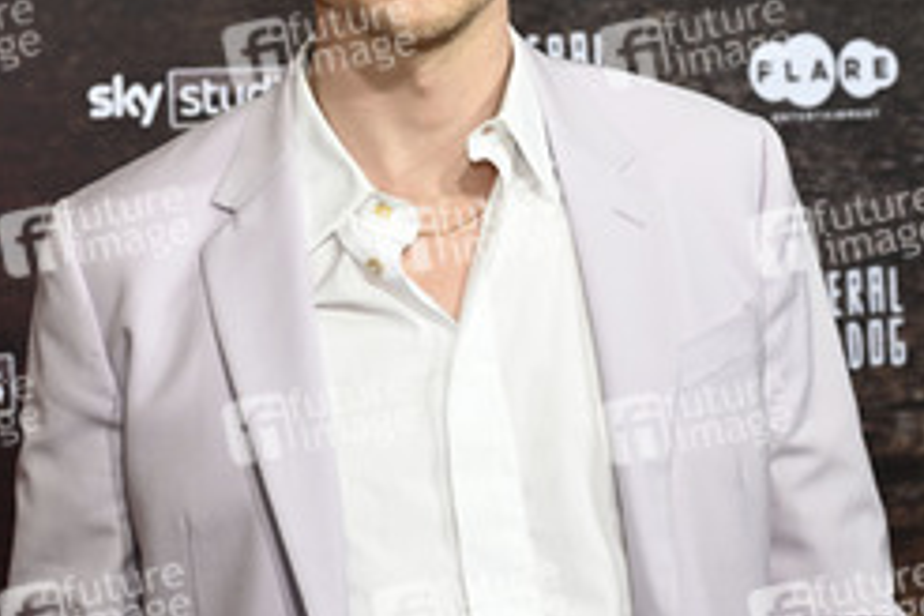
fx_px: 2823
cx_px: 370
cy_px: 139
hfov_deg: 18.6
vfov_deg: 12.4
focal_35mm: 110
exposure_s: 1/200
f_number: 6.3
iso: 400
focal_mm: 60
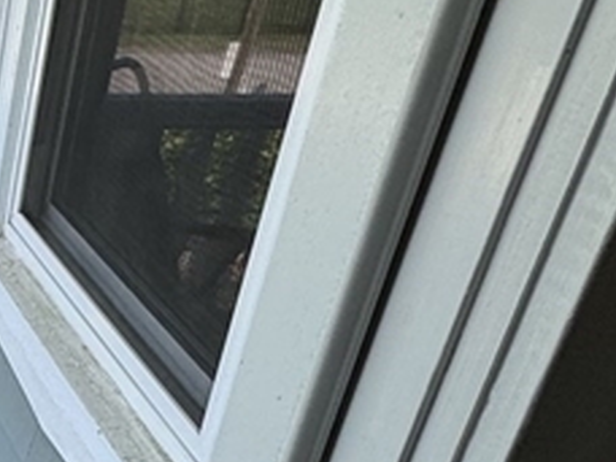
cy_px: 351
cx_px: -443
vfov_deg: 23.0
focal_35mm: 63
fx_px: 1121
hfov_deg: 21.8
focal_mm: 2.22
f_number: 2.2
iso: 40
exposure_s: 1/435
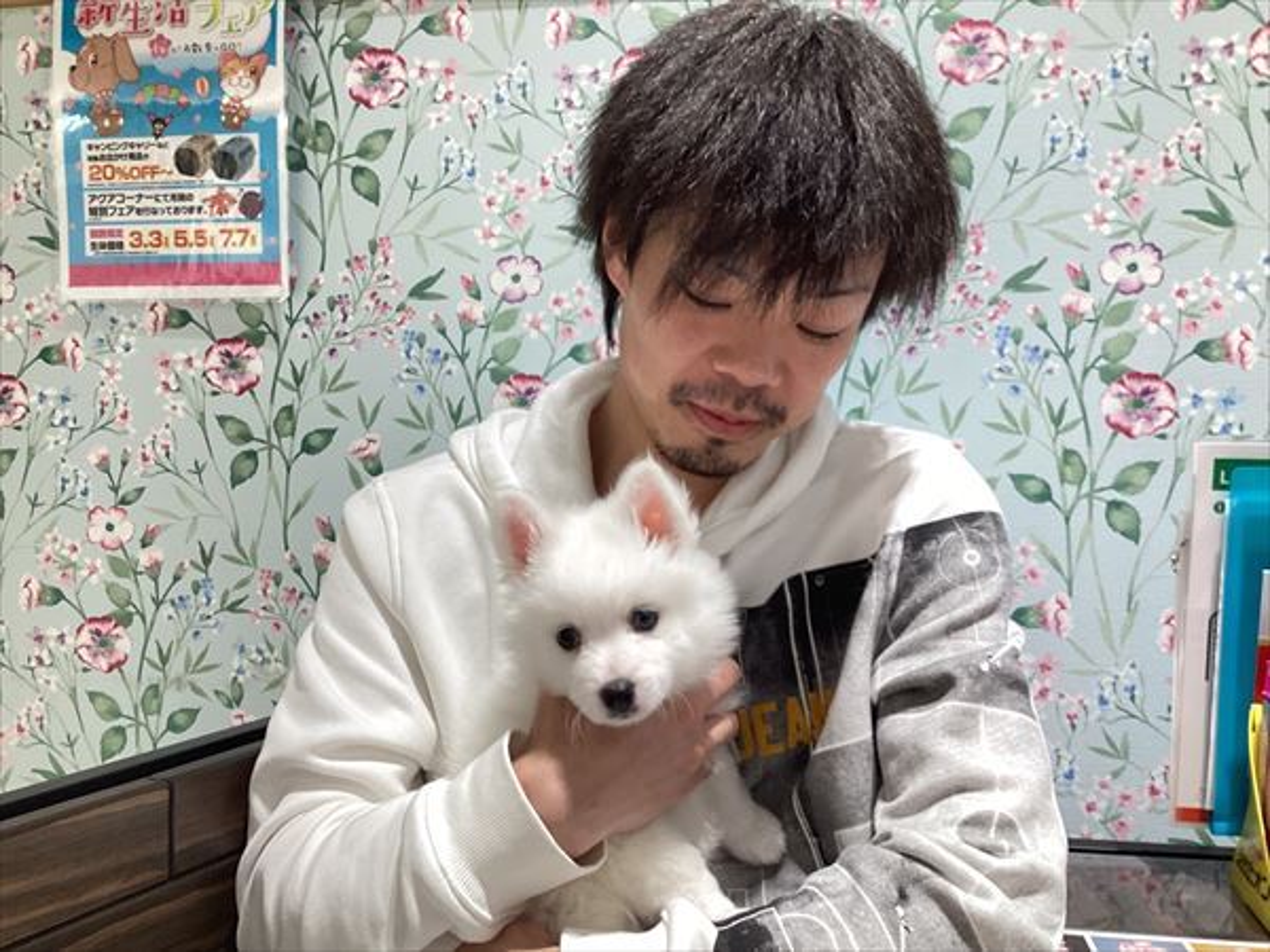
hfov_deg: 58.4
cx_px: 635
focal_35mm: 31
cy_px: 476
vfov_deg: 45.4
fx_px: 1137
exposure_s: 1/50
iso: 80
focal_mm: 3.3
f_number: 2.4
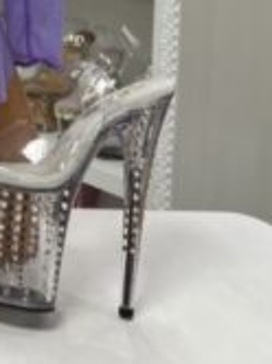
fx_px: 987
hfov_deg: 14.9
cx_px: -94
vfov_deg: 19.1
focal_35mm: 94
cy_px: -132
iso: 80
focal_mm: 5.7
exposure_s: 1/60
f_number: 1.5
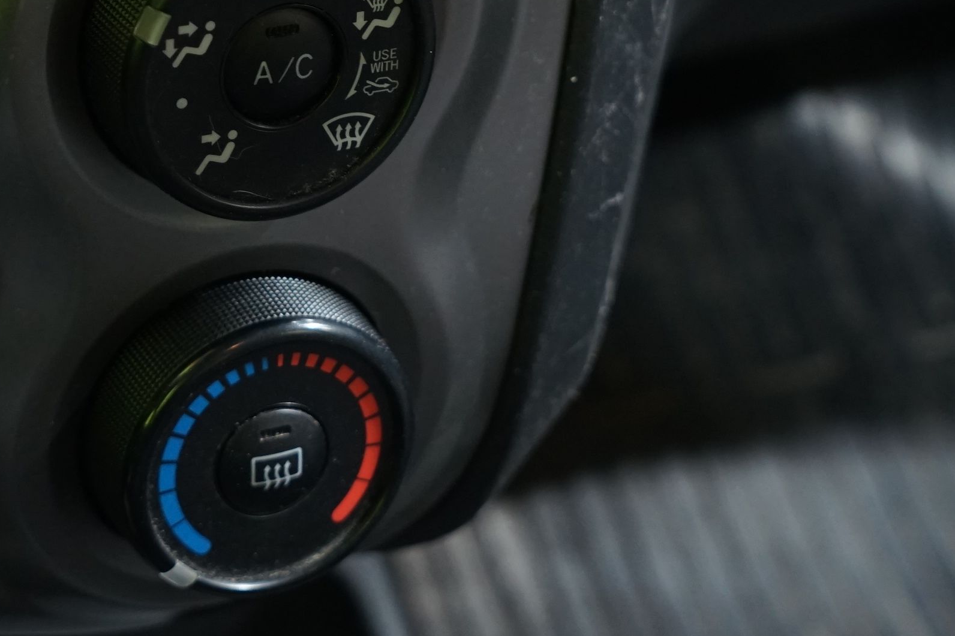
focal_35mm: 89
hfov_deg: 22.7
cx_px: 279
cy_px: -26
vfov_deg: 15.0
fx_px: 2361
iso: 1600
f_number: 4.5
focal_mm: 36
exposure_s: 1/20
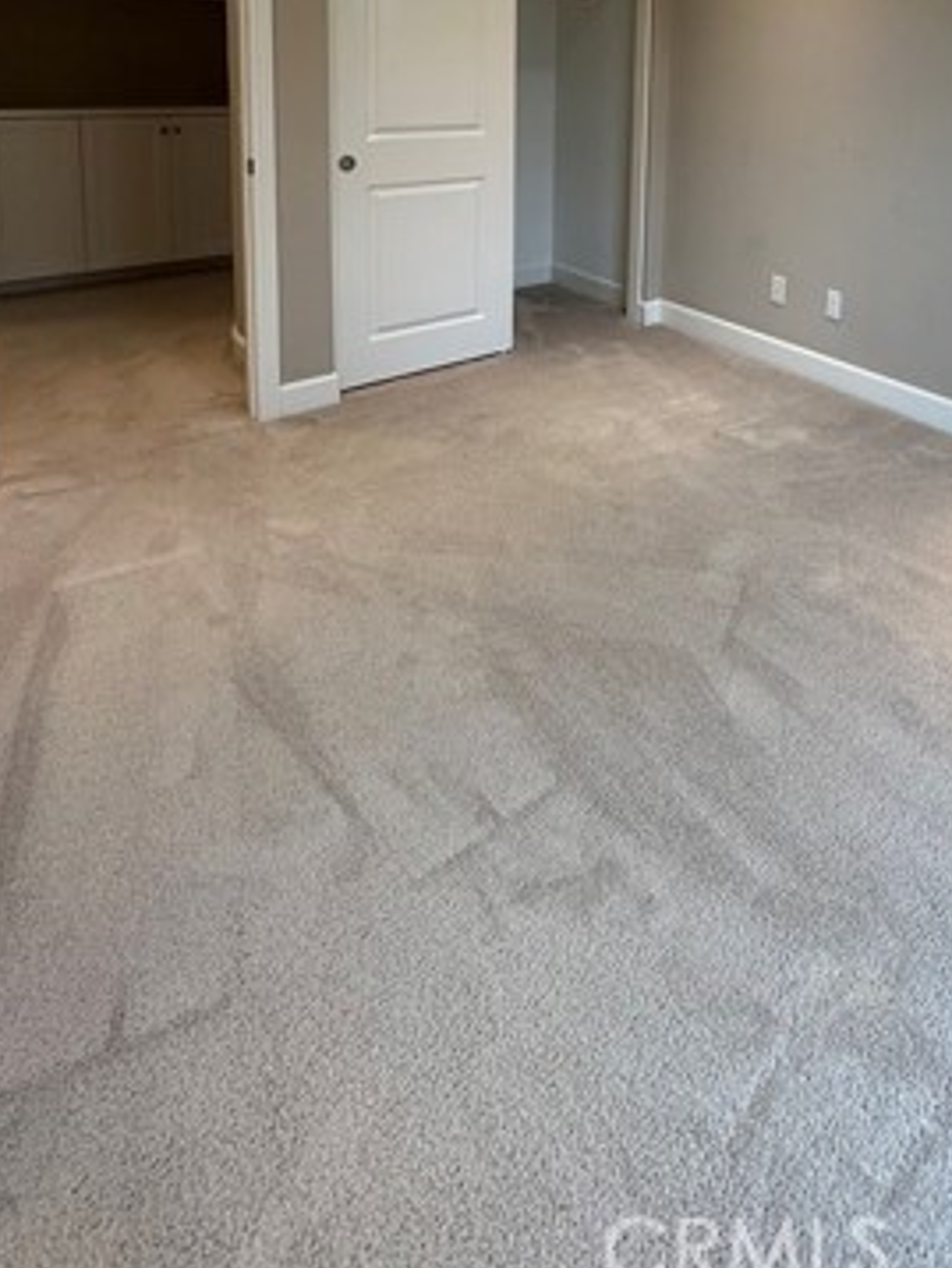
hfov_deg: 51.2
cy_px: 166
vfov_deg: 60.5
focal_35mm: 25
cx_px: 775
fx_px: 916
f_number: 2.2
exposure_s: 1/120
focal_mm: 2.22
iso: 250
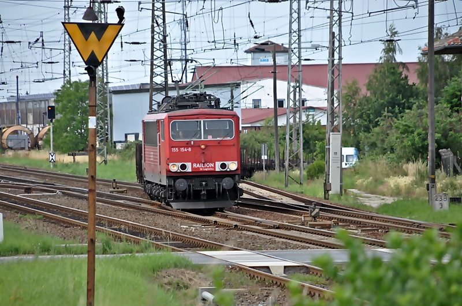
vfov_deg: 4.6
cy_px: 153
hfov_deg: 6.9
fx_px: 3845
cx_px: 231
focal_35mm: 300
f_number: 6.3
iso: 720
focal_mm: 200
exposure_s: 1/1000
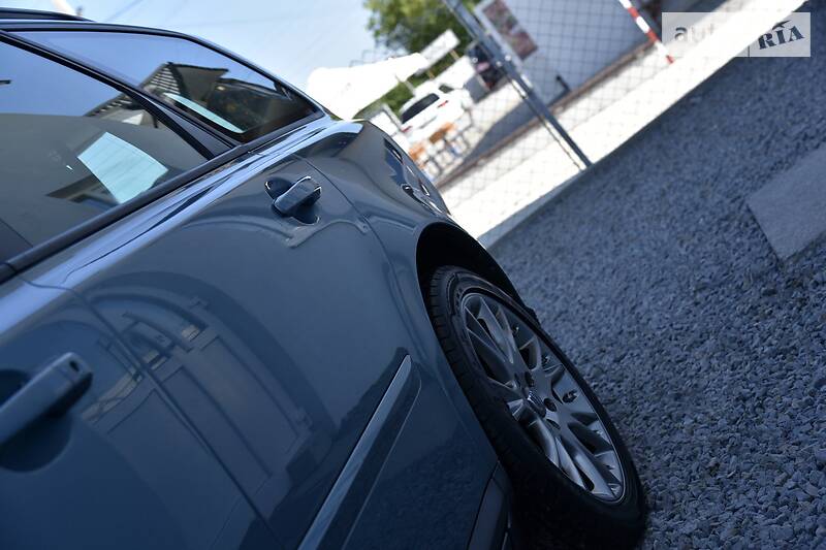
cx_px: 413
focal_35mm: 58
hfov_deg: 34.5
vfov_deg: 23.4
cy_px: 275
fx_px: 1330
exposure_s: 1/500
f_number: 5.6
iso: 280
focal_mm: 58
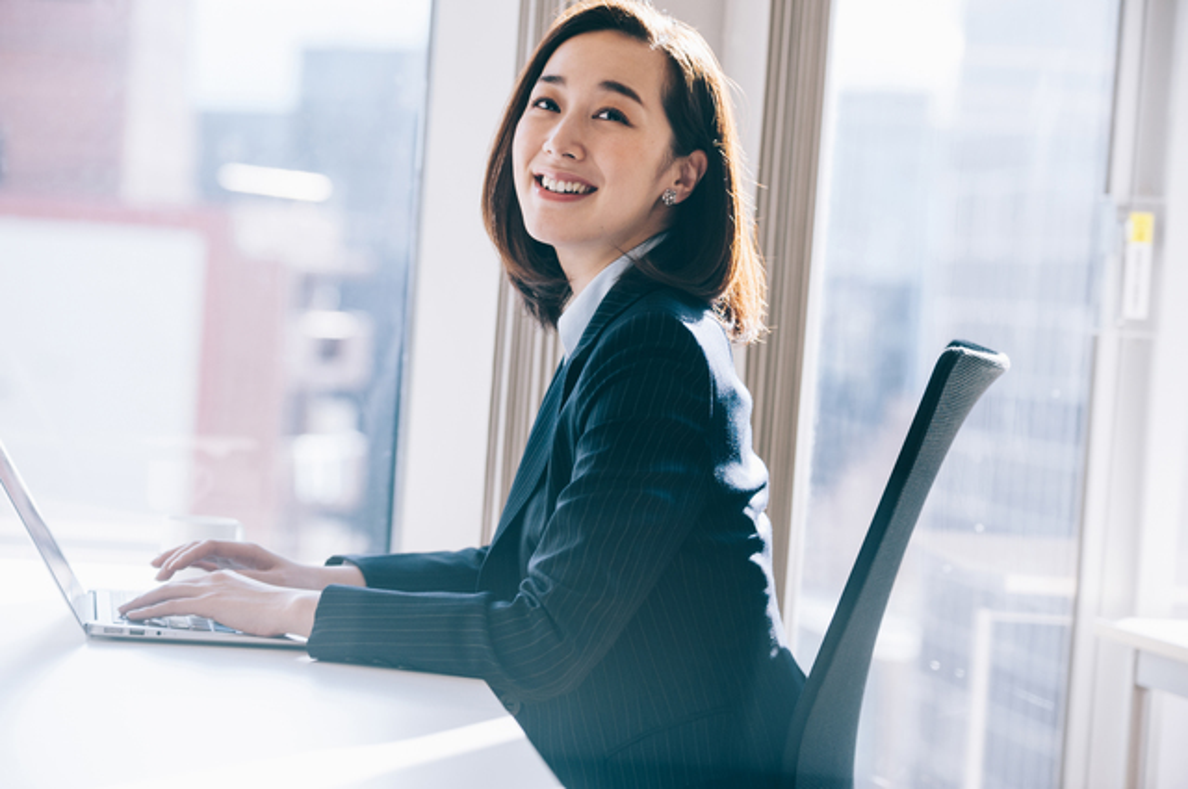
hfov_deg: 20.4
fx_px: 3296
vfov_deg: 13.6
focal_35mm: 100
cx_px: 594
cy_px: 394
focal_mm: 100
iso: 400
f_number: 4
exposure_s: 1/250
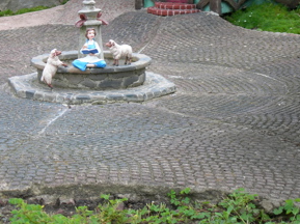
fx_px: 1368
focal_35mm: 158
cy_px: 73
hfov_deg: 12.5
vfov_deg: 9.4
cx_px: 136
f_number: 4.9
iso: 50
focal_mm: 23.4
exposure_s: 1/93.8
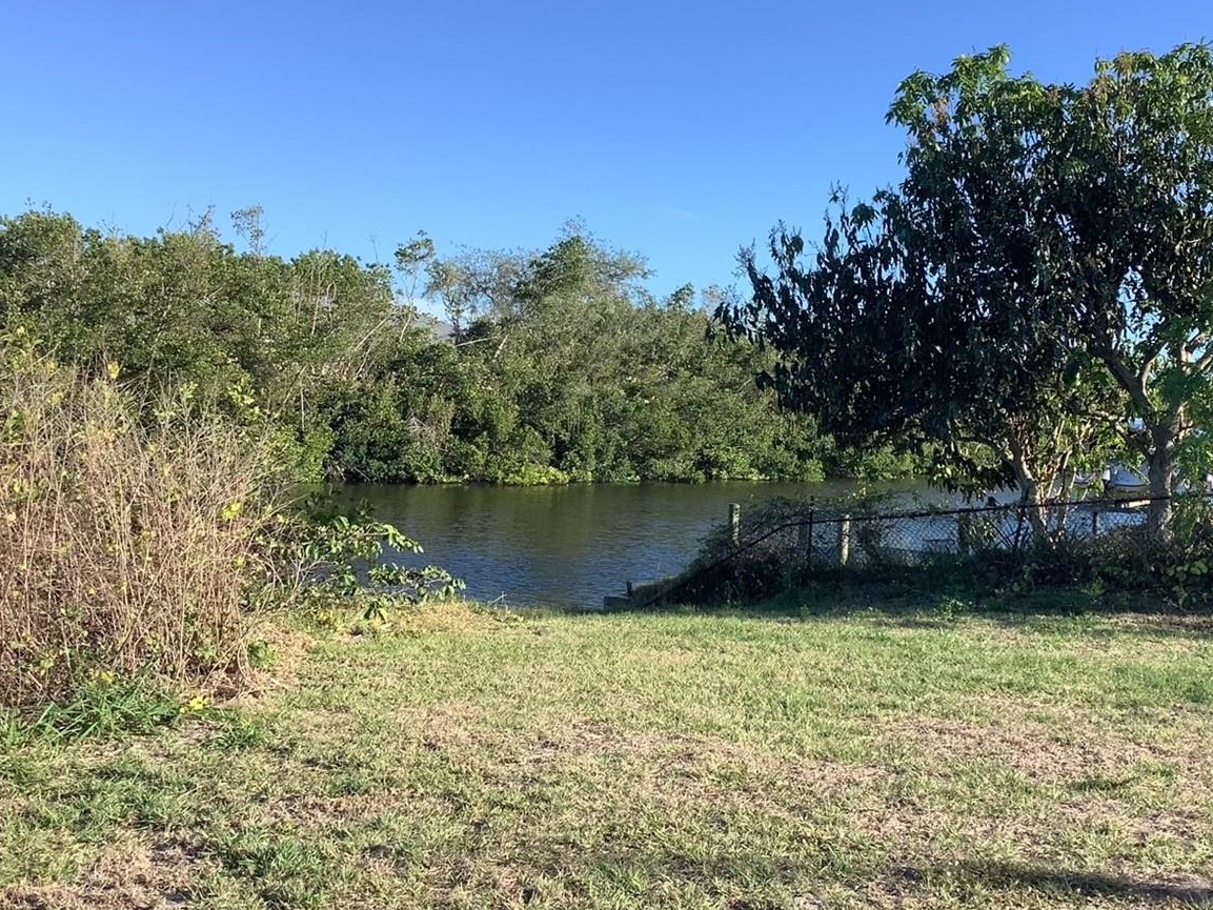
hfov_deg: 43.2
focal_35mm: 43
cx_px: 820
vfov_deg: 33.6
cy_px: 404
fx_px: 1507
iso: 25
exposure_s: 1/799
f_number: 2.4
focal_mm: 3.3
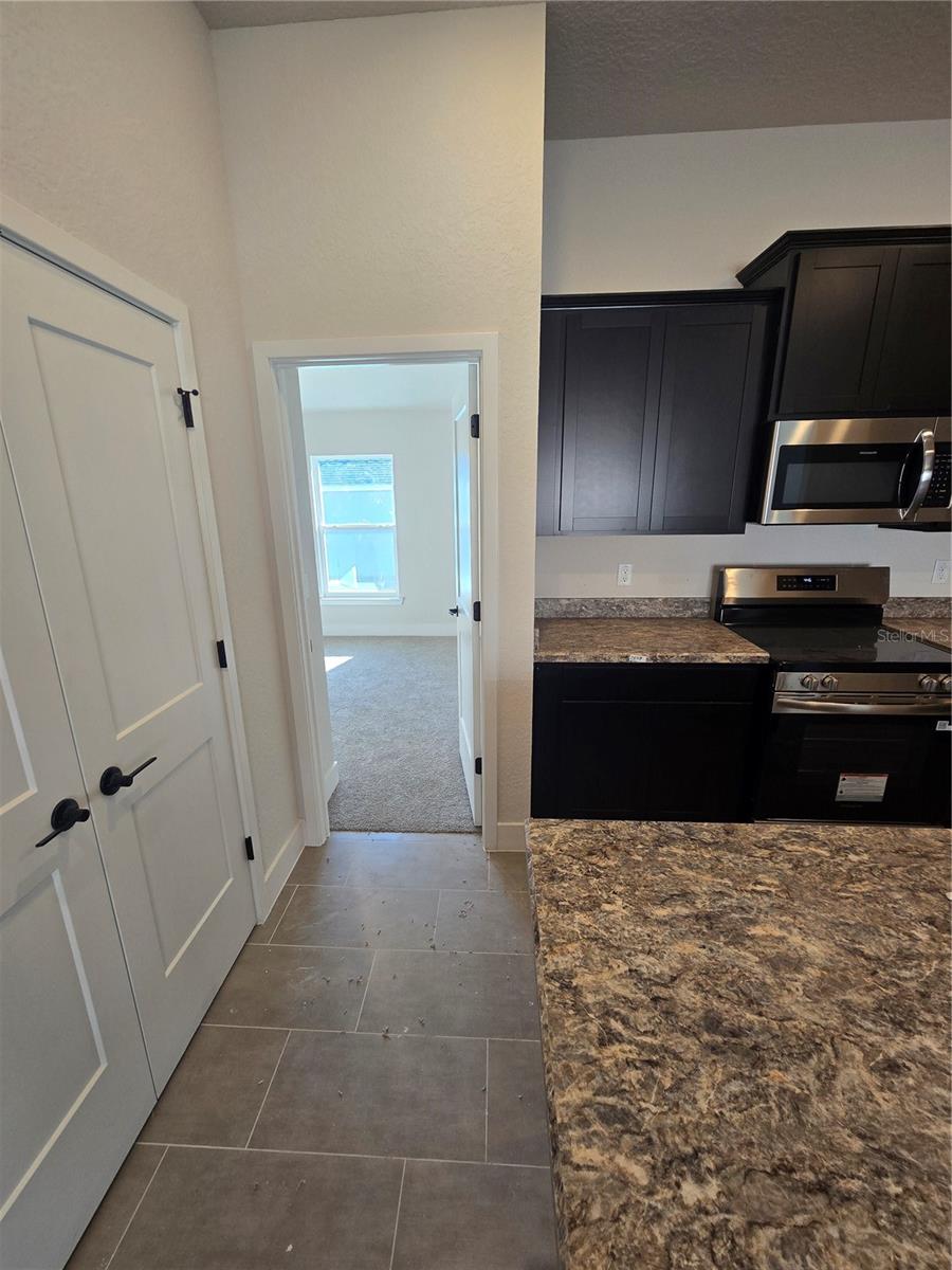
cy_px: 635
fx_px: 477
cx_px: 476
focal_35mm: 13
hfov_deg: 89.9
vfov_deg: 106.2
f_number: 2.2
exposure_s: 1/60
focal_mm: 2.2
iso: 80
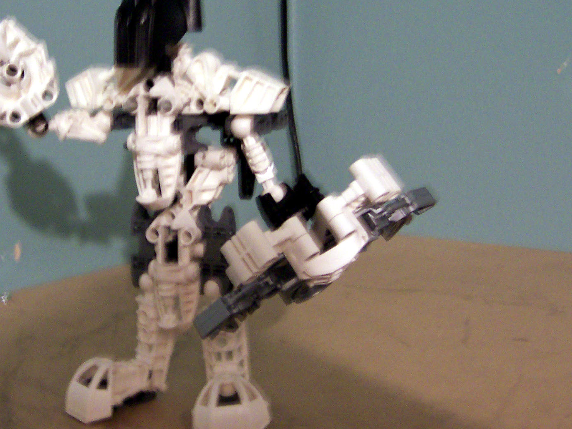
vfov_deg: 27.4
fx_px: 876
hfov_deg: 35.9
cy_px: 155
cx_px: 202
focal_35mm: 53
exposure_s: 1/8
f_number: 2.8
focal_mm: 5.6
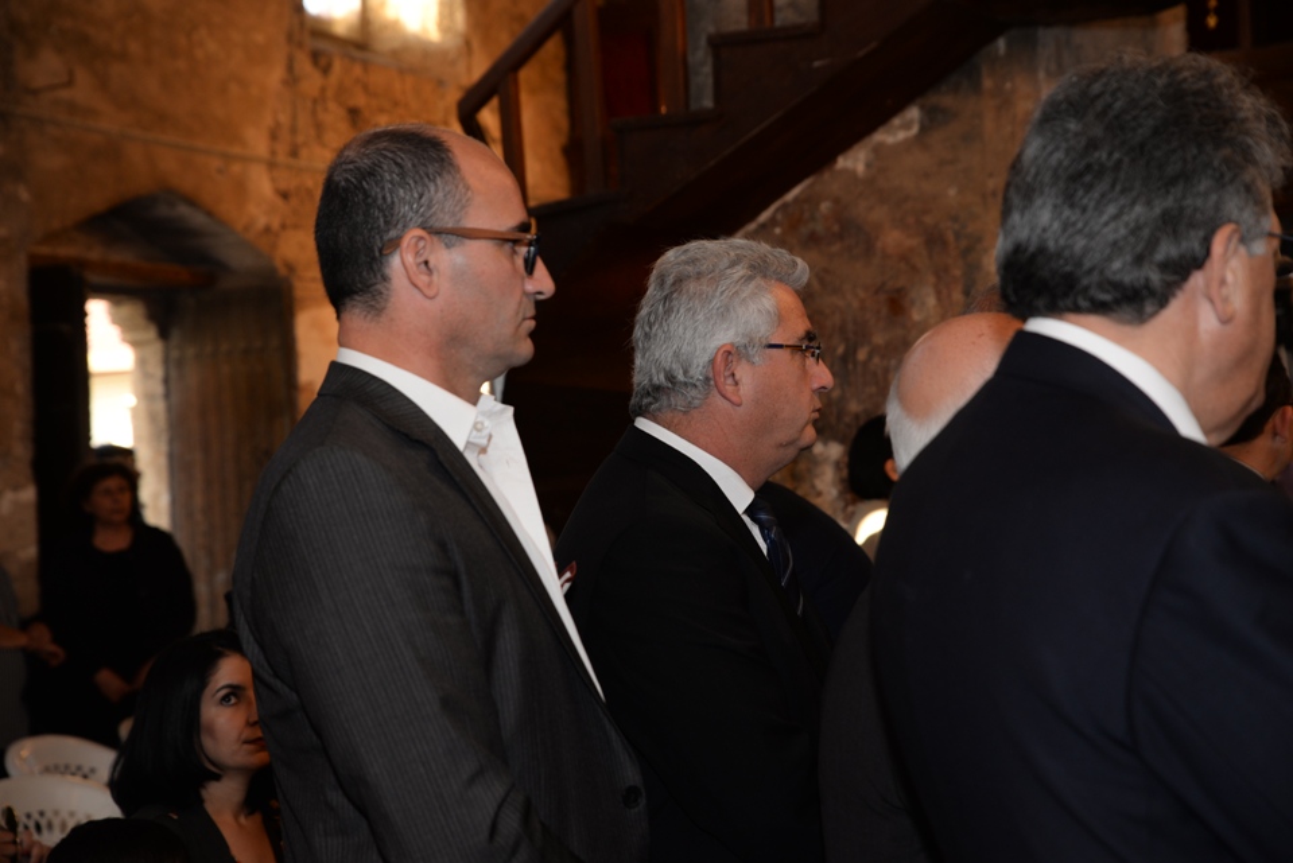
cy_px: 432
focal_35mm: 70
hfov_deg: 28.8
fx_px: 2515
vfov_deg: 19.5
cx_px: 646
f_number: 5.6
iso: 400
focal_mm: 70
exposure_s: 1/40
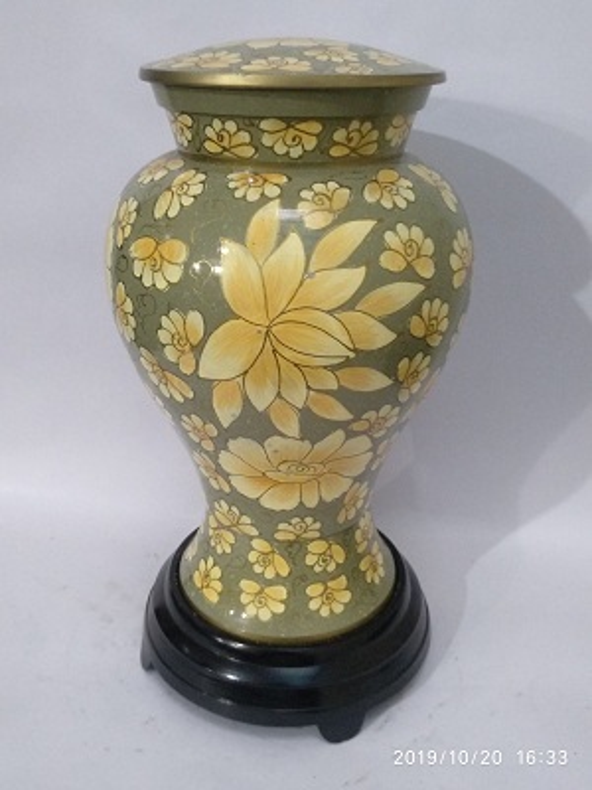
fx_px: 502
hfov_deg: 61.1
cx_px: 296
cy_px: 395
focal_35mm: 22
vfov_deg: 76.4
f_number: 2.2
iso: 800
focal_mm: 3.81
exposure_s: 1/25
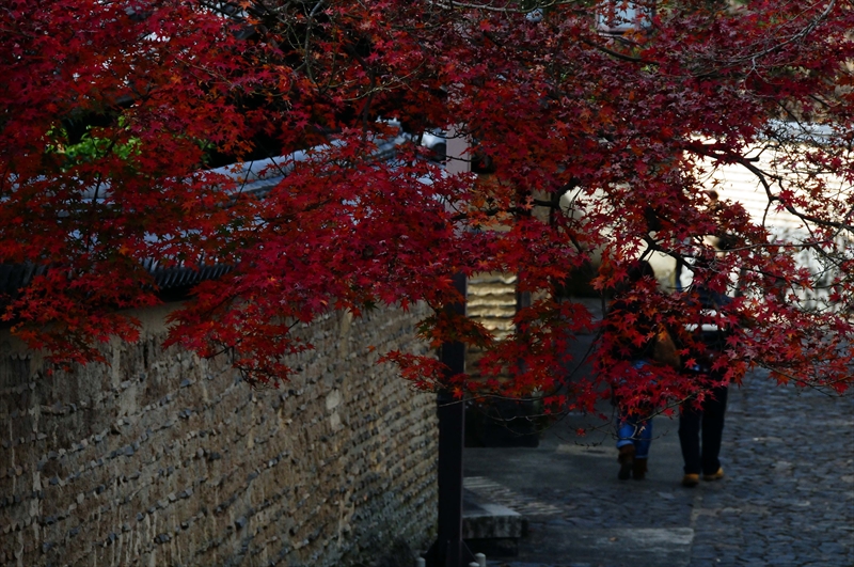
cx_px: 427
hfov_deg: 9.2
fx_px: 5330
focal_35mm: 225
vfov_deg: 6.1
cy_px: 284
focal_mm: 150
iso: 1250
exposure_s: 1/500
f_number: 11
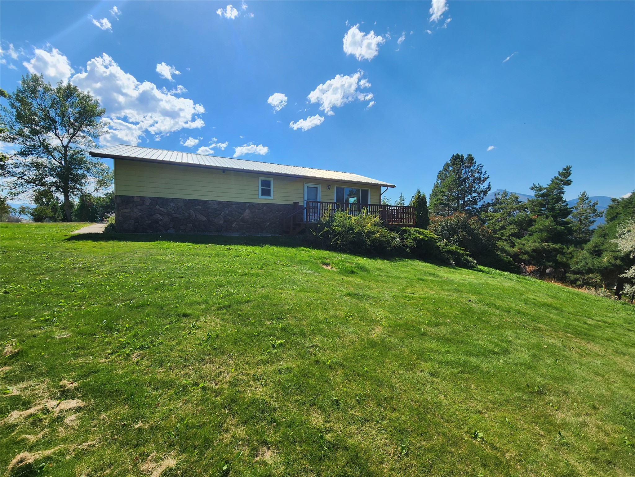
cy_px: 238
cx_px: 318
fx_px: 238
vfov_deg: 89.9
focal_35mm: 13
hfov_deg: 106.2
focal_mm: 2.2
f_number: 2.2
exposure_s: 1/2921
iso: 50
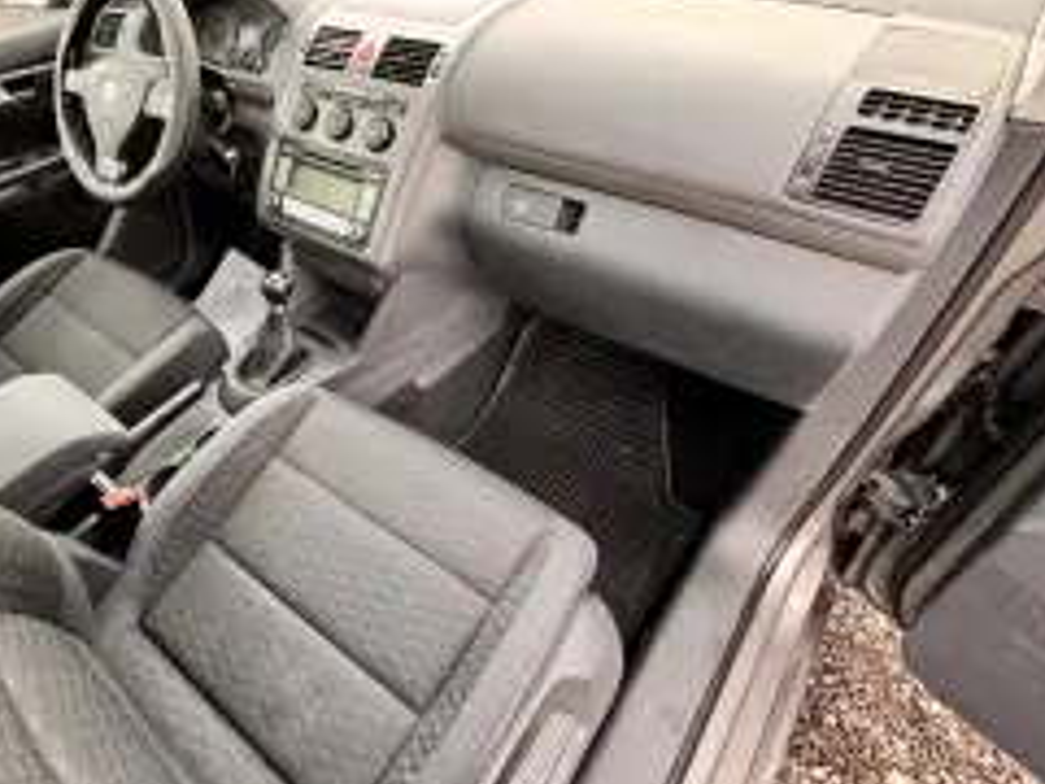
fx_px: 634
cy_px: 362
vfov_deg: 63.4
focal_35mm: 21
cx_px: 283
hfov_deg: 74.3
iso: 320
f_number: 2.2
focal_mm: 2.22
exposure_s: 1/99
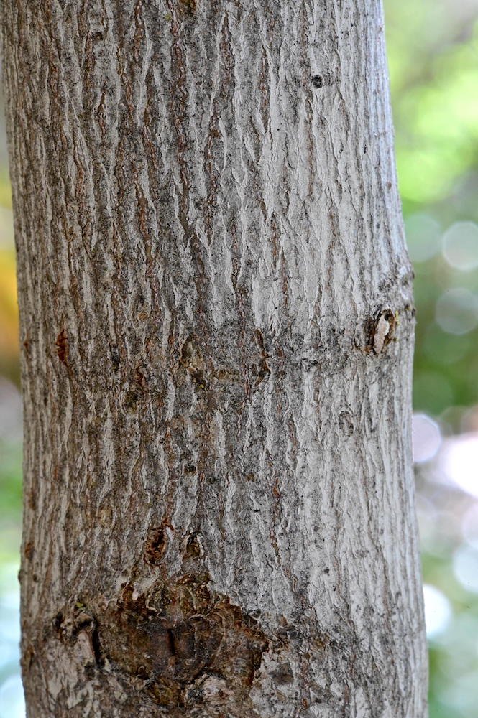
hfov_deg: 13.0
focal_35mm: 105
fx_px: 2095
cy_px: 359
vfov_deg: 19.5
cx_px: 239
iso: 2000
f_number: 40
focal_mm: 105
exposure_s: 1/20
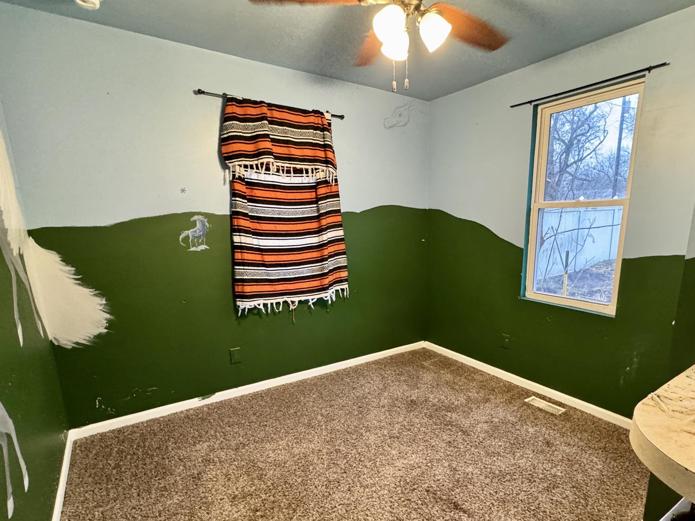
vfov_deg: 68.2
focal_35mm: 19
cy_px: 304
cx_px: 388
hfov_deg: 84.3
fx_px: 381
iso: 500
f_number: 2.2
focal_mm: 2.22
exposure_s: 1/60
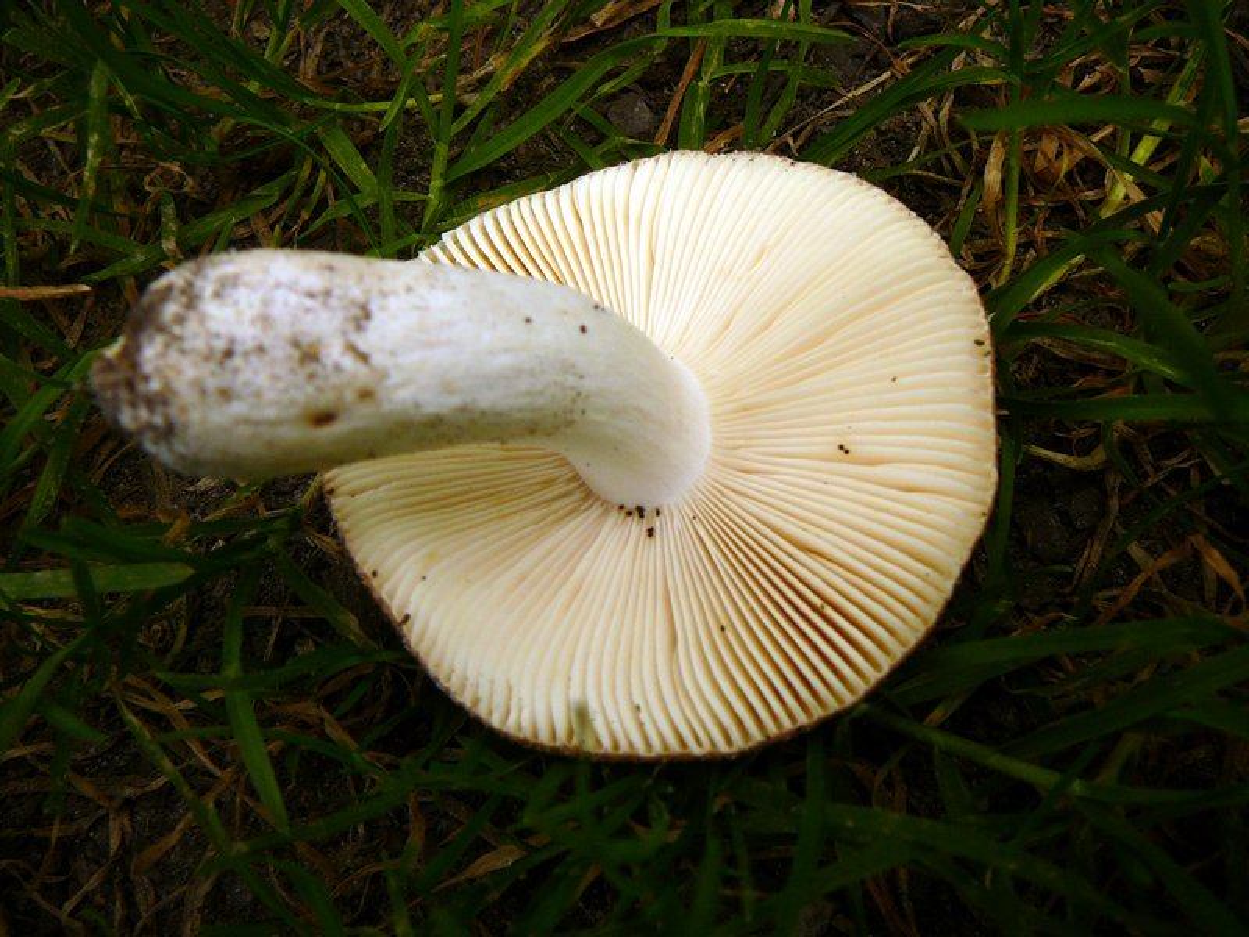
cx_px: 624
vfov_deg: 40.7
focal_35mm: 35
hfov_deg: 52.6
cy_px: 468
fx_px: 1263
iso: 80
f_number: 2.8
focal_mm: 5.2
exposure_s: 1/60
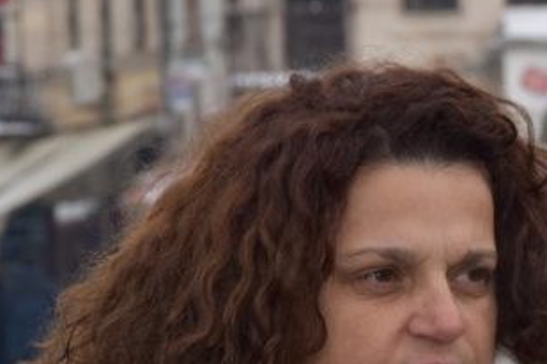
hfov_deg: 6.1
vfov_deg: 4.1
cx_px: 448
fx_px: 5105
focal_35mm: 336
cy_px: 406
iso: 100
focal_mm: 90
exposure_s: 1/200
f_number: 11
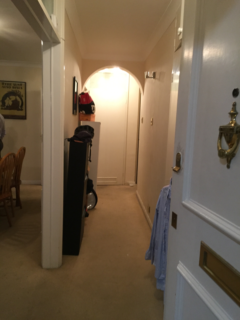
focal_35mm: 29
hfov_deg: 48.2
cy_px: 160
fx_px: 268
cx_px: 120
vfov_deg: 61.7
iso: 200
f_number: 2.2
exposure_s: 1/33
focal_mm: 4.15
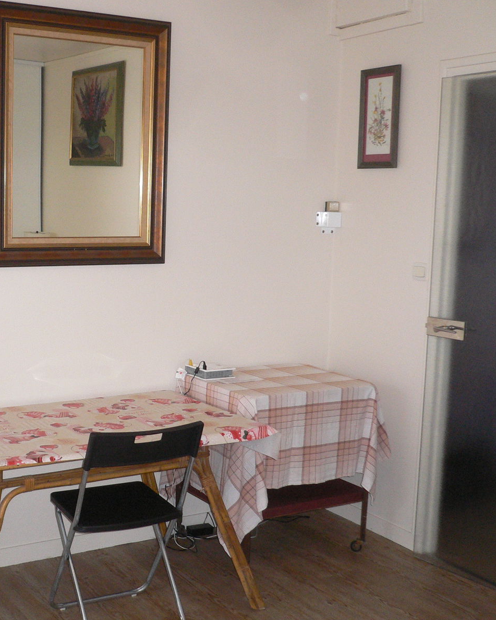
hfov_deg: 32.3
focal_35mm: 46
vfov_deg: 40.3
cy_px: 311
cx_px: 139
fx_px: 844
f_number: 2.8
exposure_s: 1/60
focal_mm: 5.8
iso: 200
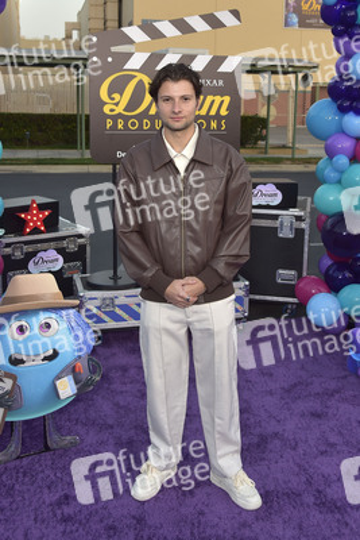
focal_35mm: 32
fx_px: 480
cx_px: 180
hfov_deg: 41.1
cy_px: 270
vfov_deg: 58.7
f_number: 6.3
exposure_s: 1/250
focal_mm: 32
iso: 640
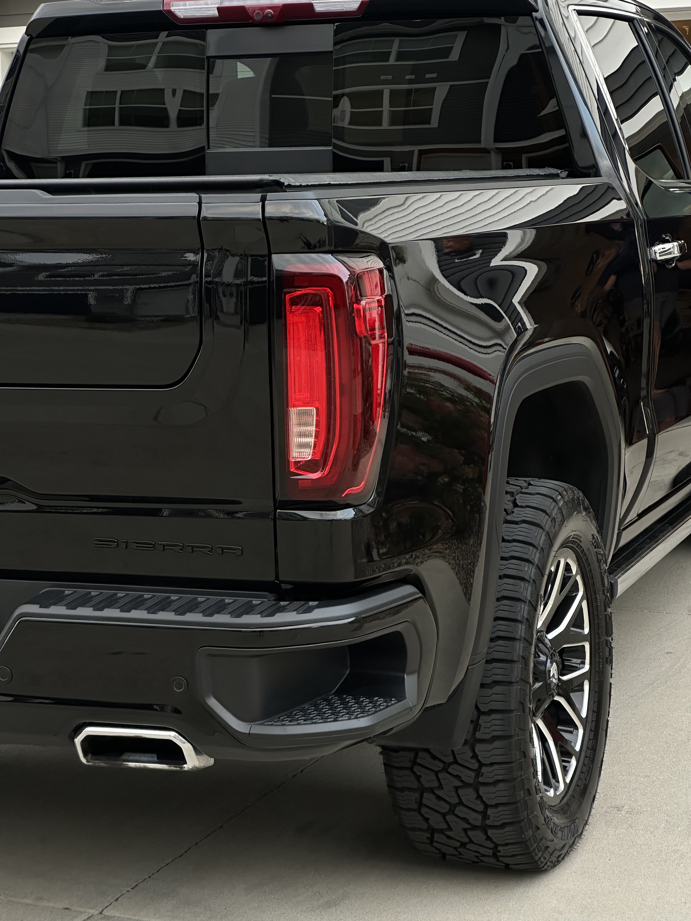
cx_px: 346
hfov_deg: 19.1
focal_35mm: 77
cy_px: 460
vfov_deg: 25.3
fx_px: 2049
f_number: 2.8
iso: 250
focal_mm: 9
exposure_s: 1/68
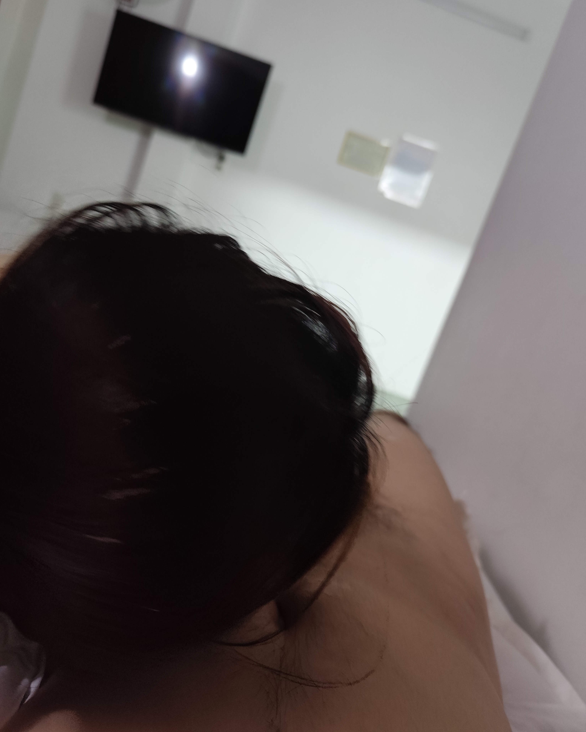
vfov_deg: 70.2
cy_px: 342
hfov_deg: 58.8
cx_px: 293
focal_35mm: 24
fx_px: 520
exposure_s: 1/20
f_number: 1.65
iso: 1000
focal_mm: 6.19
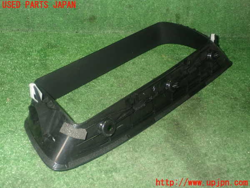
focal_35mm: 38
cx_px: 125
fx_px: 274
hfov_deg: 49.0
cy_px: 94
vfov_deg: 37.7
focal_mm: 6.83
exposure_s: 1/40
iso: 800
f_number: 8
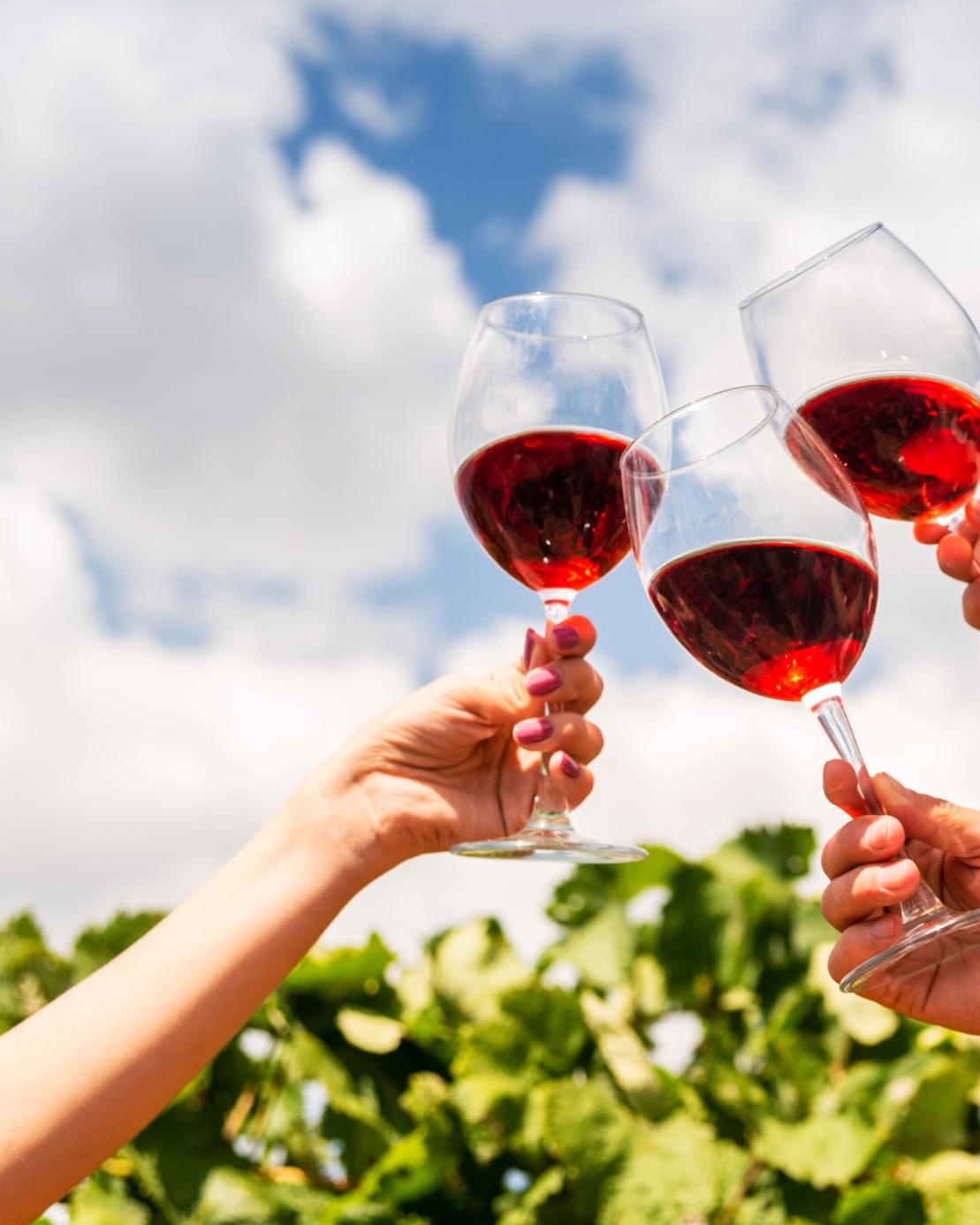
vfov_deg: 24.4
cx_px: 785
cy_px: 636
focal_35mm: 78
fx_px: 2828
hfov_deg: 19.5
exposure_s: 1/1600
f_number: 4
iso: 100
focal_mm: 45
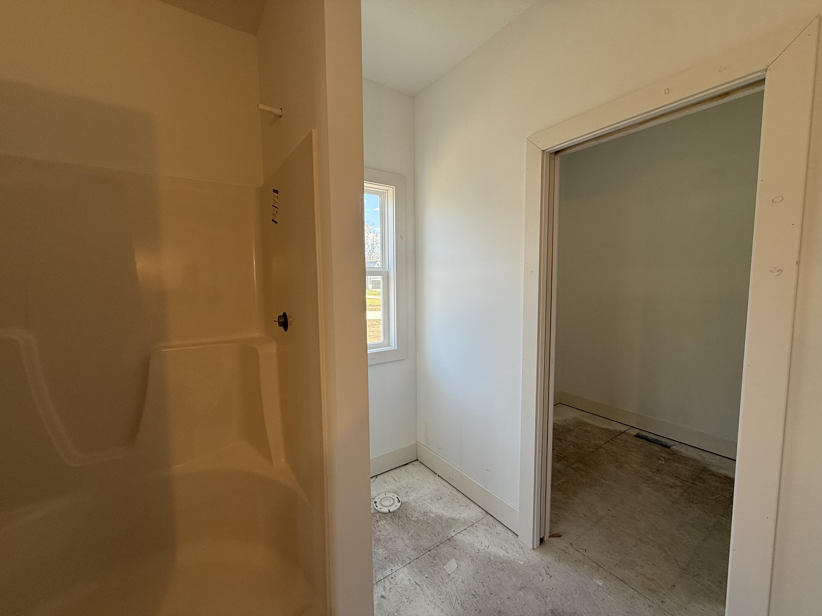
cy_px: 308
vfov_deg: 85.7
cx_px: 411
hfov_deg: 102.1
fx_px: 332
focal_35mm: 14
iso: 80
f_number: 2.2
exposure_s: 1/120
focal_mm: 2.22
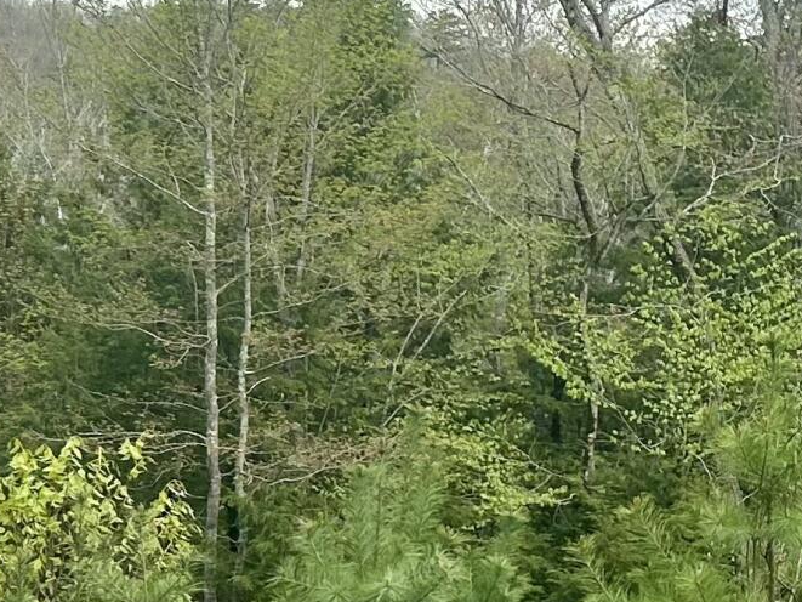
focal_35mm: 118
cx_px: 951
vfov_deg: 12.5
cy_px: 424
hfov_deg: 16.1
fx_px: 2734
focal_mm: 5.7
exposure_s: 1/3571
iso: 50
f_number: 1.5
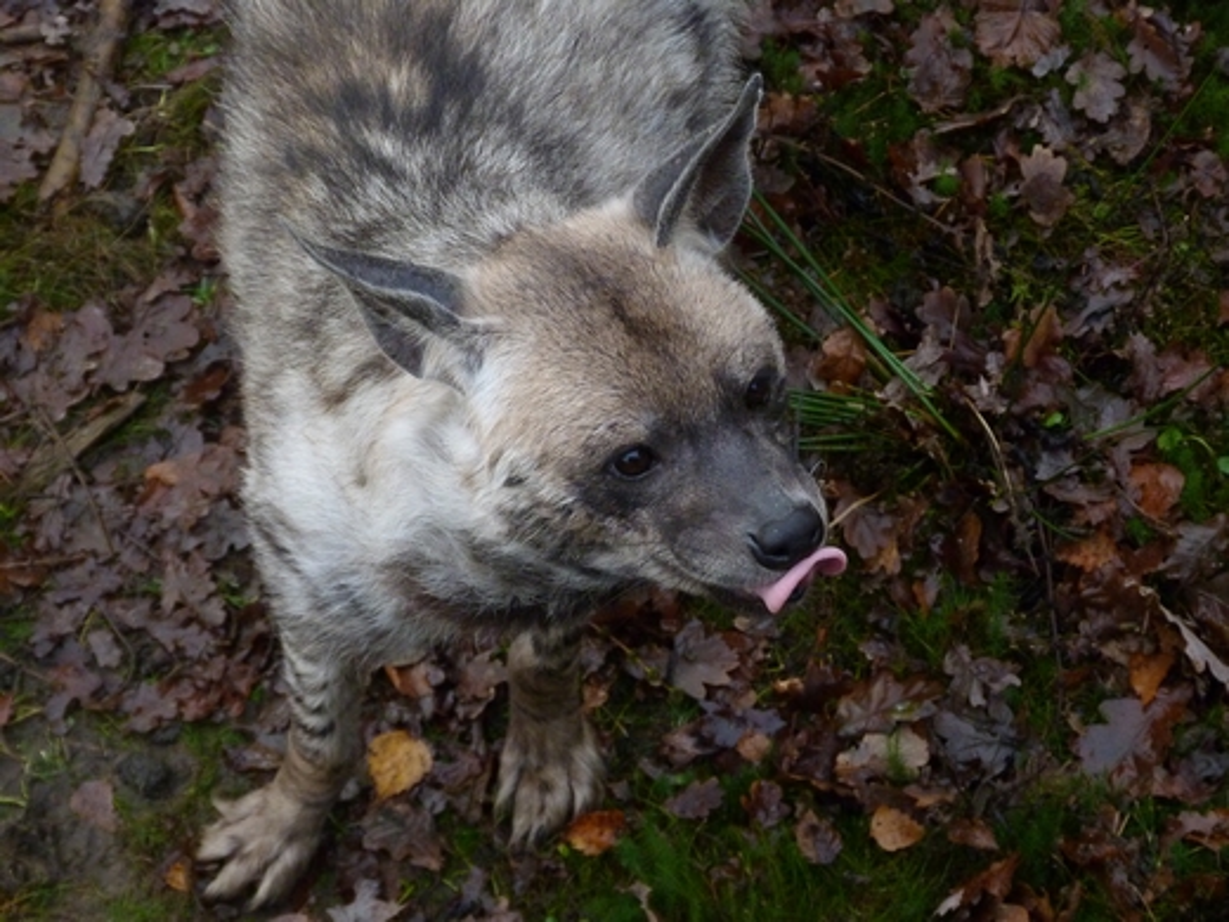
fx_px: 6426
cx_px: 614
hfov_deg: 10.9
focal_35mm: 181
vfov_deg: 8.2
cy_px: 461
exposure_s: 1/320
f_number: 3.8
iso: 400
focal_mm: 32.5
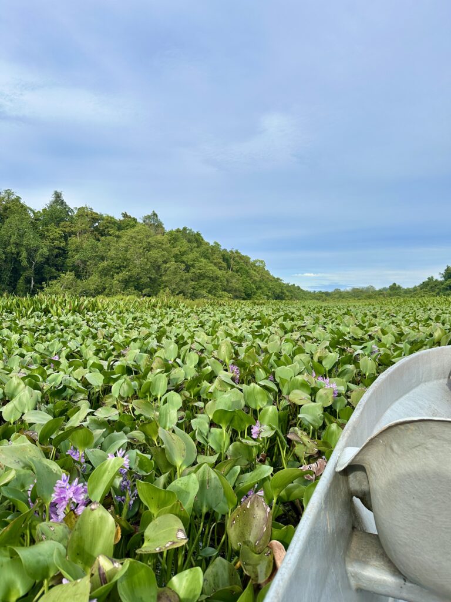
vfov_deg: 71.6
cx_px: 226
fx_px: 417
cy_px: 301
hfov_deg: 56.8
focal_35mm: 24
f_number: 1.78
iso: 80
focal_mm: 6.86
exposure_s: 1/3155
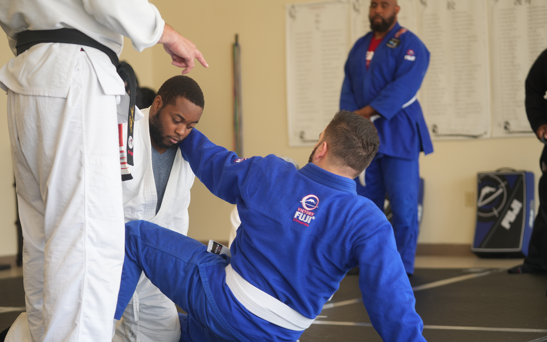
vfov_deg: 15.5
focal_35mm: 84
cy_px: 177
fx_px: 1252
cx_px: 274
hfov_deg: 24.6
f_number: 2.8
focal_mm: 82
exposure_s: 1/100
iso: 100
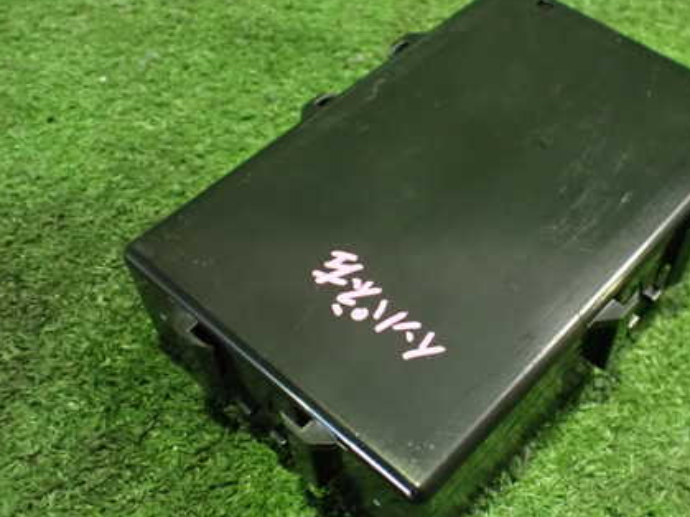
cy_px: 257
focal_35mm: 43
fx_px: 857
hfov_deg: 43.3
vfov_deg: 33.6
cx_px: 455
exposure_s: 1/30
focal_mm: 5.4
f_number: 2.3
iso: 1250
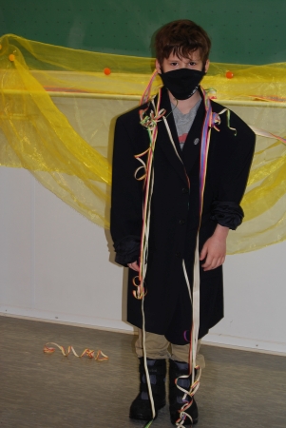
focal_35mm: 78
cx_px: 143
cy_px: 214
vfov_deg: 26.0
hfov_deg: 17.5
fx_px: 927
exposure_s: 1/60
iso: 200
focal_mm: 52
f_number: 5.6
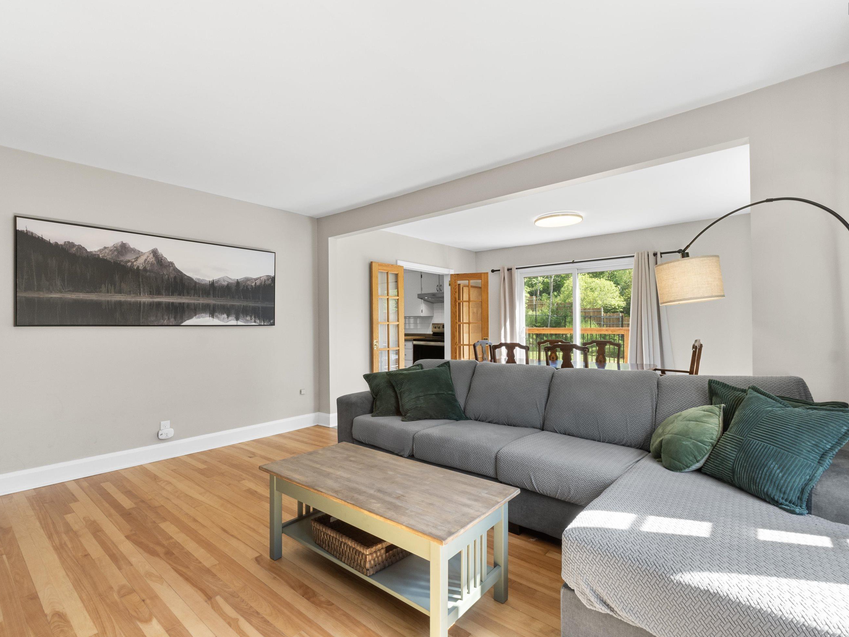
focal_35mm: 17
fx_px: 417
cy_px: 325
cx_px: 403
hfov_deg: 91.0
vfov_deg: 74.7
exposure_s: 1/6
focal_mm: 10
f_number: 11
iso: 400
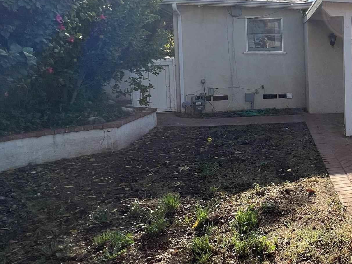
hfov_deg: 41.9
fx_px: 336
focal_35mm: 33
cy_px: 89
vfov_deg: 42.4
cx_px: 400
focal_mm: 1.57
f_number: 1.8
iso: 32
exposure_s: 1/382
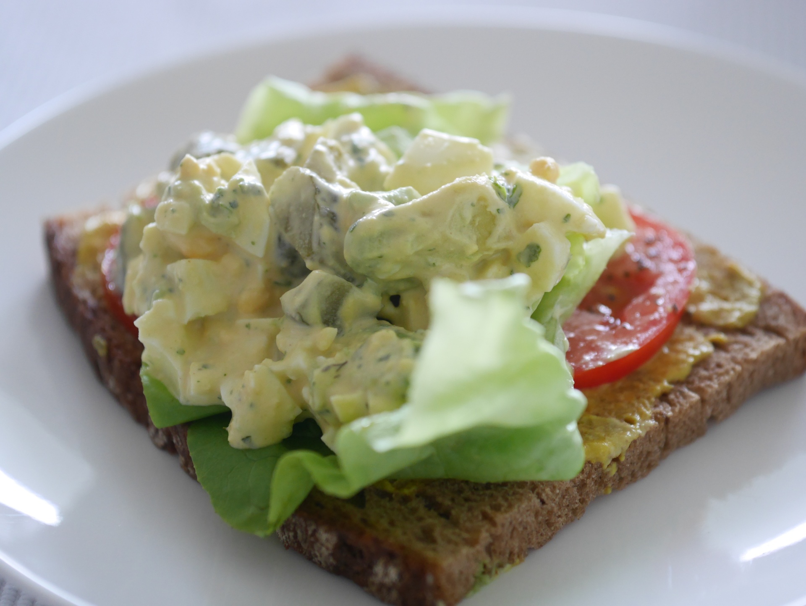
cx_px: 403
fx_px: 2795
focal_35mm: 120
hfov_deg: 16.4
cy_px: 303
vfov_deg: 12.4
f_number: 2.8
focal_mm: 60
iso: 800
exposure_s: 1/125
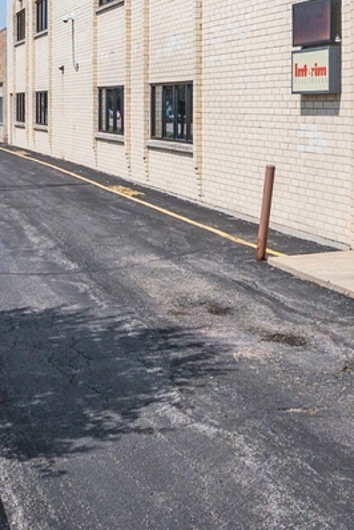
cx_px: 338
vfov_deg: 31.7
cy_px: 85
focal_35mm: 61
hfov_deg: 21.6
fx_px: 898
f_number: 7.1
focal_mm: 10
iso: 250
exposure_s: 1/1000
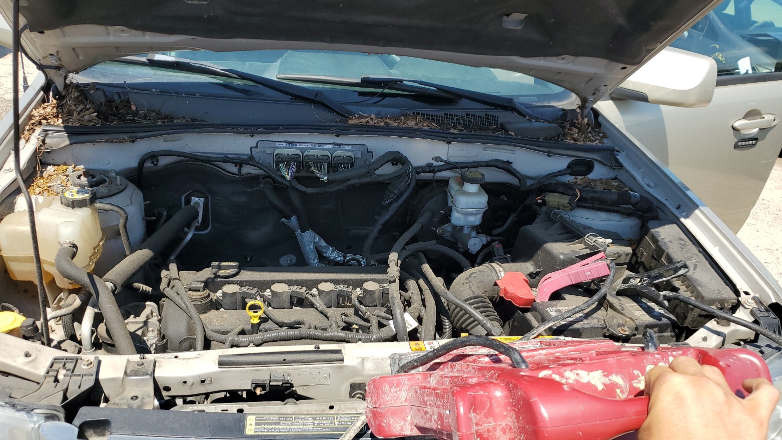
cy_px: 231
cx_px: 382
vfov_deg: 40.2
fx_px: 601
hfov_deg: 66.1
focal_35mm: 29
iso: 50
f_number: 1.5
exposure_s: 1/2000
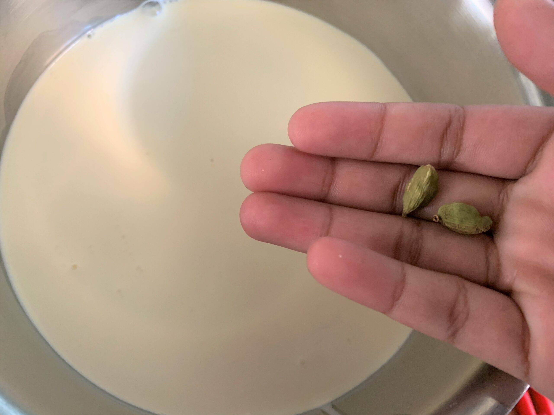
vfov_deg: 53.1
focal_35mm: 26
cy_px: 208
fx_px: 416
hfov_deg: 67.3
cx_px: 277
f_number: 1.8
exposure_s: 1/60
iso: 320
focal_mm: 4.25
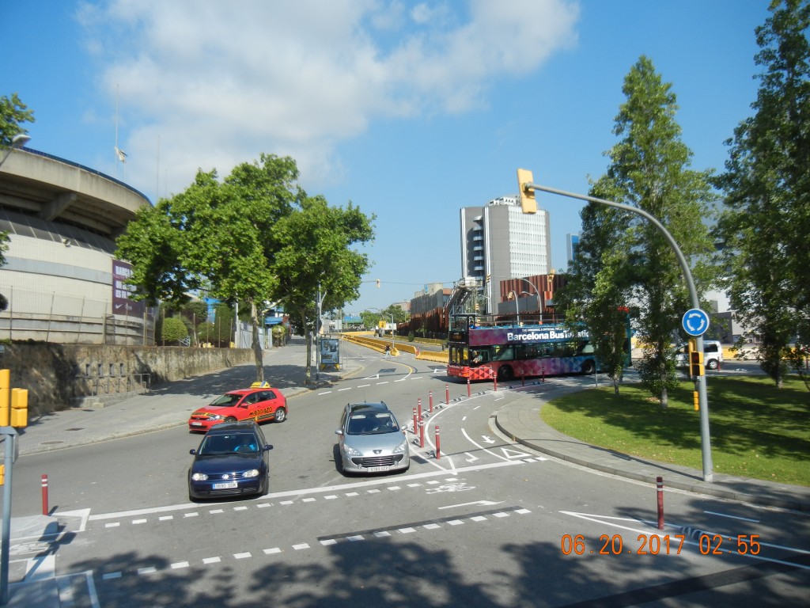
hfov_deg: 60.0
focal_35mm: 30
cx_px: 405
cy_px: 304
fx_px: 702
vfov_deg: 46.8
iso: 160
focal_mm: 5.4
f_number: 7
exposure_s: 1/378
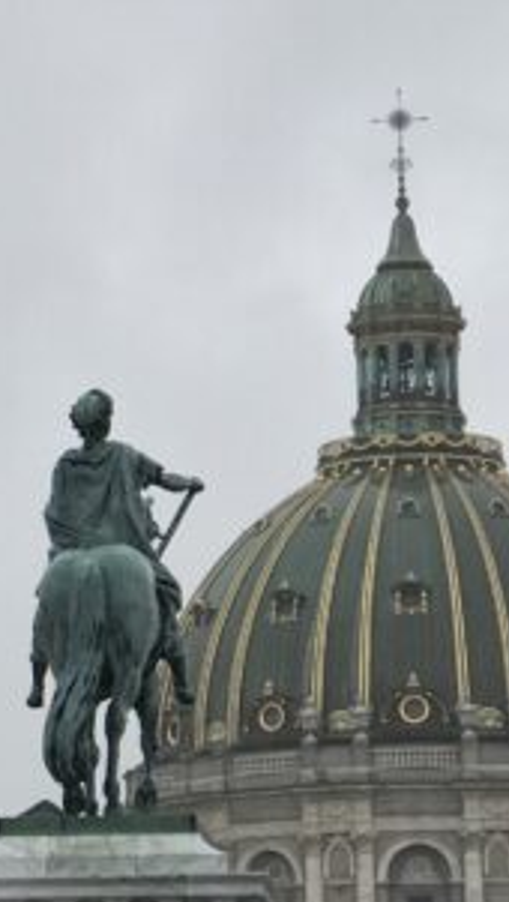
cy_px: 470
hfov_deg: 5.6
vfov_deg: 10.2
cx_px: -497
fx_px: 5047
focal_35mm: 211
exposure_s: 1/515
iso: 20
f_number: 2.8
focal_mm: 6.6
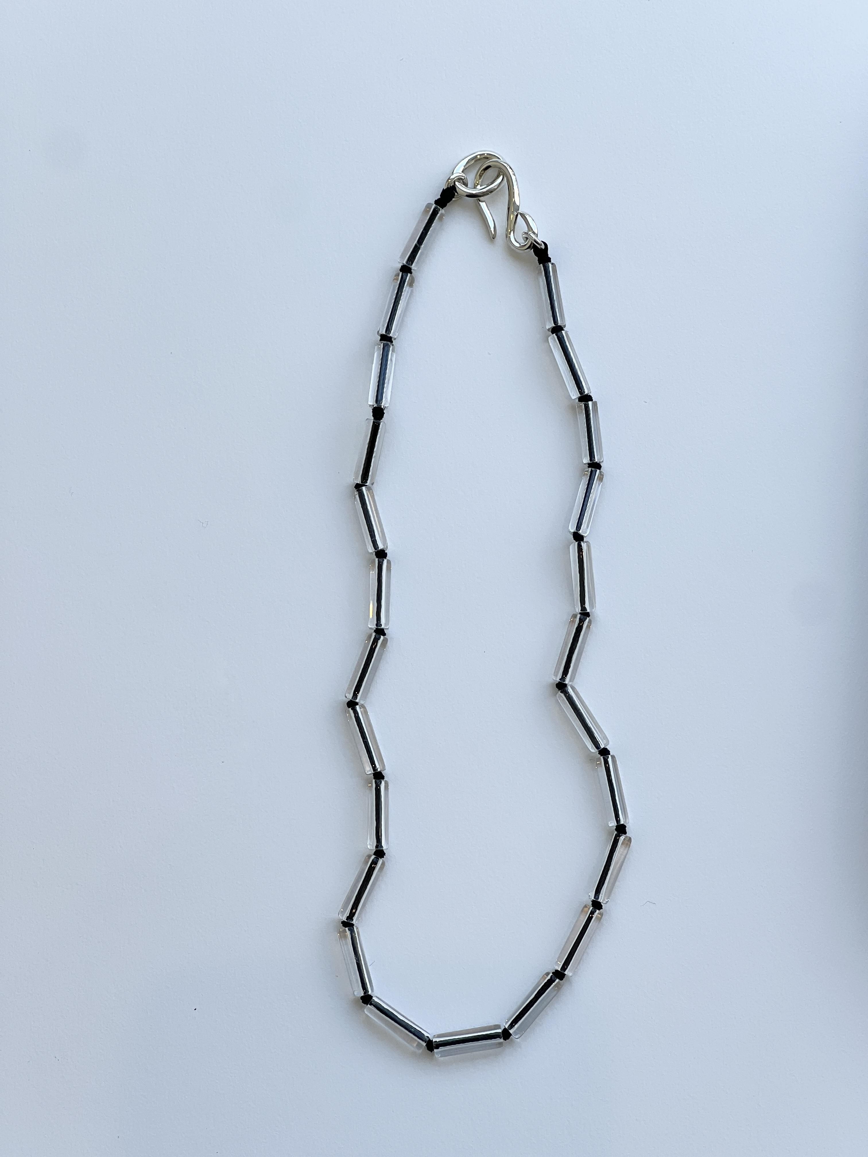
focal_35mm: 77
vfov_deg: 25.3
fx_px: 2574
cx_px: 434
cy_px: 578
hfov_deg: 19.1
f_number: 2.8
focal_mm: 9
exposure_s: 1/181
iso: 25
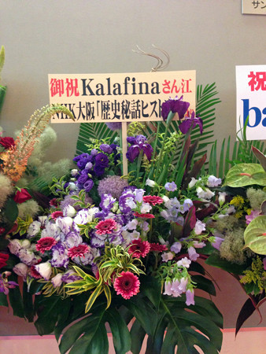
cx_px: 133
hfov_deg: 43.0
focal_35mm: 33
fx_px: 338
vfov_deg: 55.3
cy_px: 177
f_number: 2.4
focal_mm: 4.13
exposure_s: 1/17
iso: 400
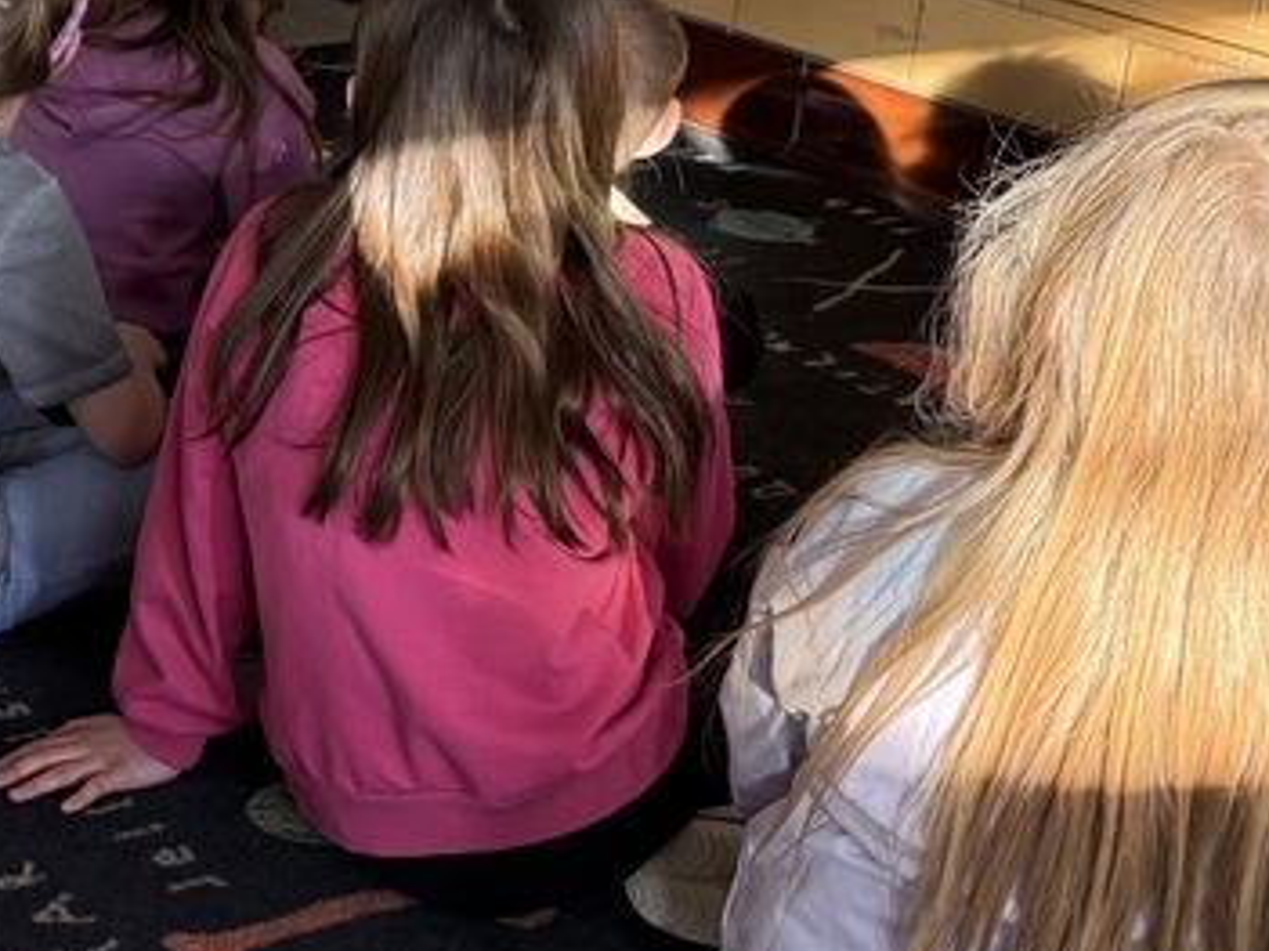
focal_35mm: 70
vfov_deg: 20.9
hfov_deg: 25.3
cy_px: 253
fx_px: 2565
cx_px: -199
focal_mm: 6.76
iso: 200
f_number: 1.78
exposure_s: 1/90
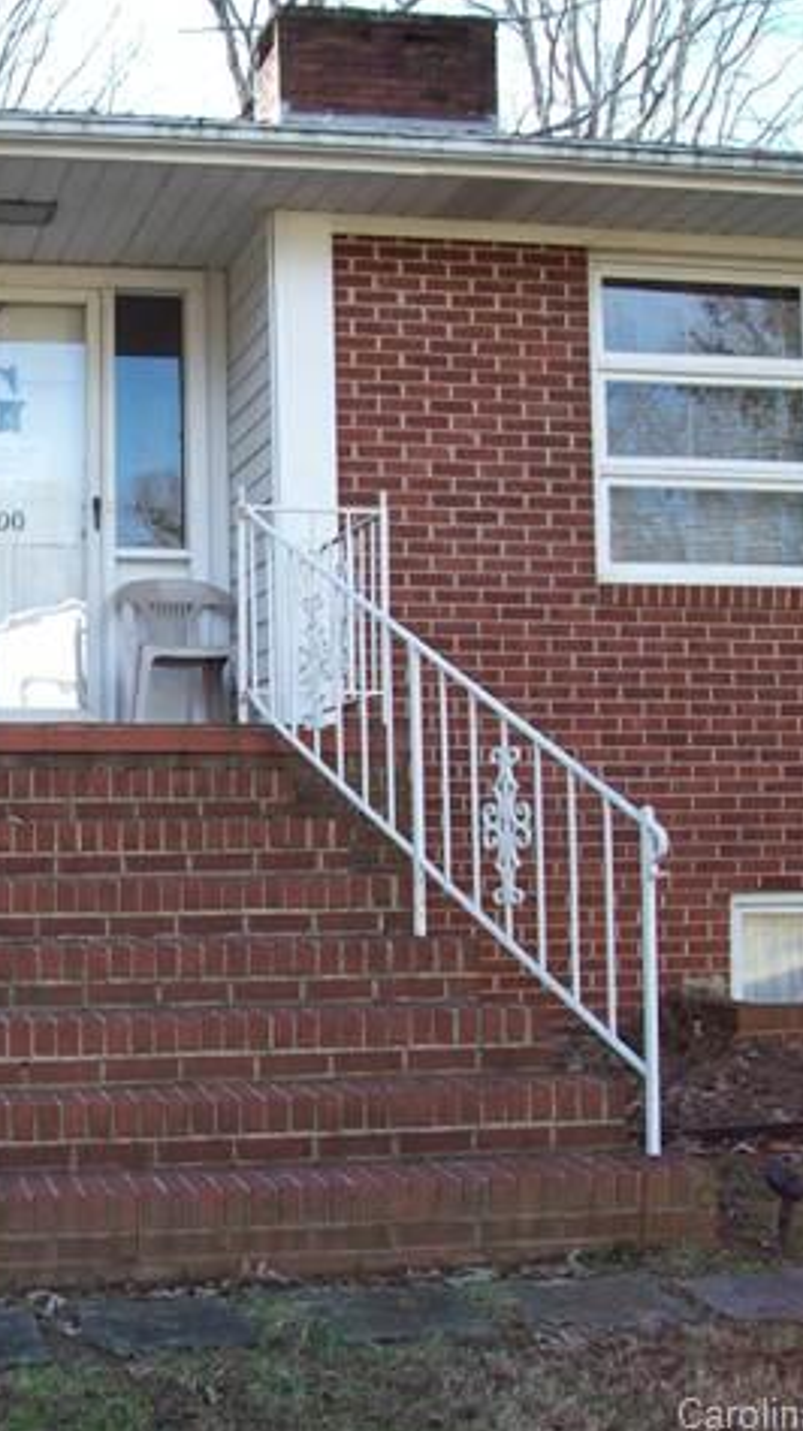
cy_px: 719
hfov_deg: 22.0
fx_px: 2010
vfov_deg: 39.2
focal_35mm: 53
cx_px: 57
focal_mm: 6
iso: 80
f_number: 2.7
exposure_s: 1/186
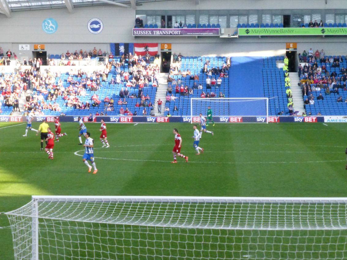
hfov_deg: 15.3
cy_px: 123
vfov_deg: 11.5
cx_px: 169
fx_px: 1293
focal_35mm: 129
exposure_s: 1/1300
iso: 1600
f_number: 5.4
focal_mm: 21.8
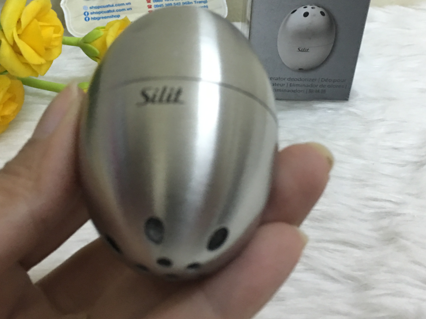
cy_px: 76
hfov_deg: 40.4
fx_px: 578
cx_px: 189
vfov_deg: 30.3
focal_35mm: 47
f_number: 2.2
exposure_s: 1/10
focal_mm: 4.15
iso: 80
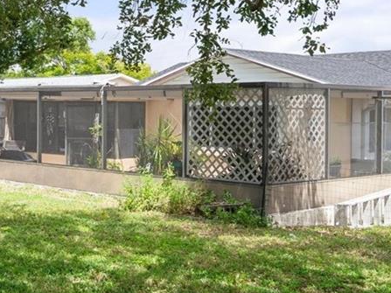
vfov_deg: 23.6
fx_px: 700
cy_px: 123
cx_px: 27
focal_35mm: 62
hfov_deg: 29.7
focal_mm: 18
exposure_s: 1/50
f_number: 8
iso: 320
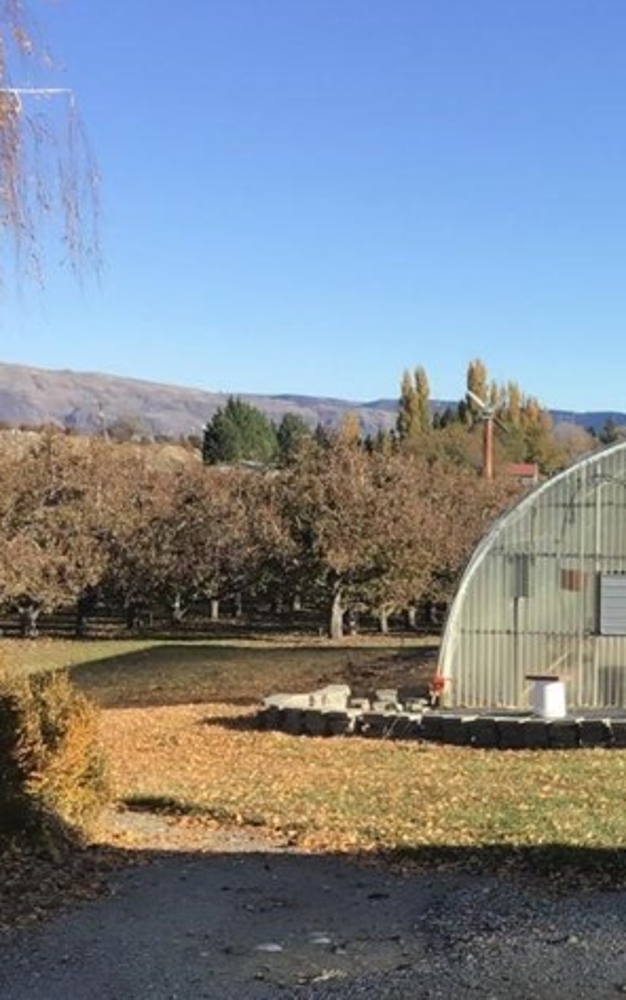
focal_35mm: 71
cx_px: 828
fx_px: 1936
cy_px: 730
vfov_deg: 28.6
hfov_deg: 17.2
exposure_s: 1/886
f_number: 2.4
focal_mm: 3.3
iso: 25
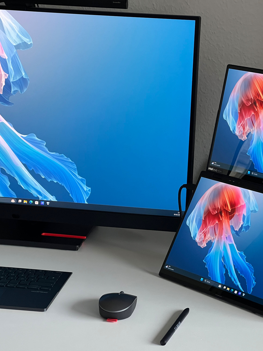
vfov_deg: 19.1
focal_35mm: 103
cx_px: 142
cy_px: 176
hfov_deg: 14.4
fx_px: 1043
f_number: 2.8
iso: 250
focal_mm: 9
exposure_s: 1/60
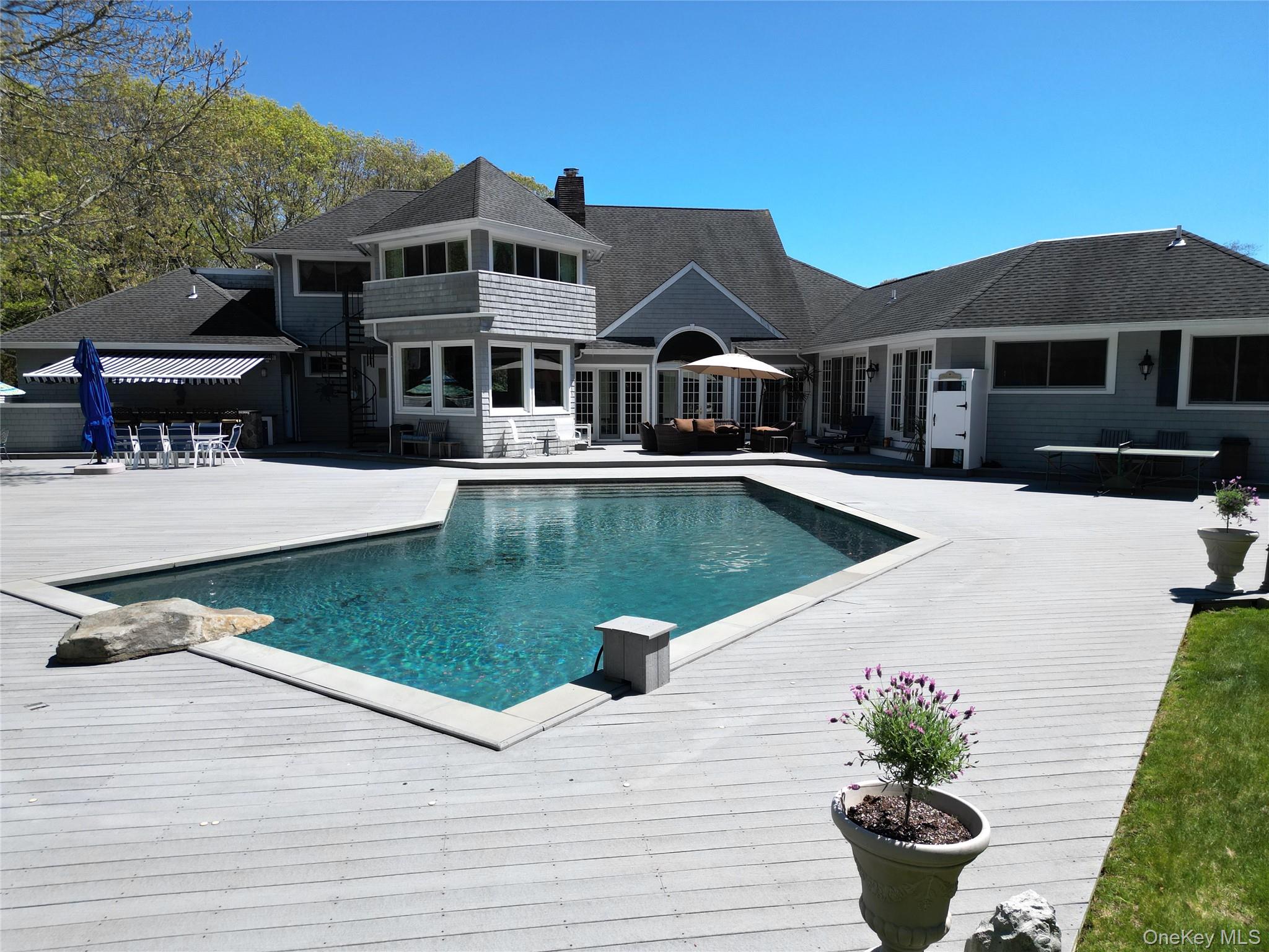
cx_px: 634
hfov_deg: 71.6
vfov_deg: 56.8
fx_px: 880
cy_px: 476
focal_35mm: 24
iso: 100
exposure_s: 1/2500
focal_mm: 6.72
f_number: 1.7
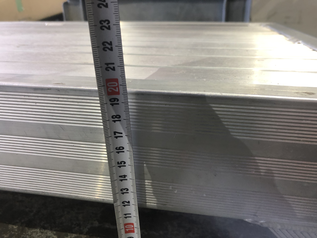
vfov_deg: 49.7
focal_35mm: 28
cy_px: 119
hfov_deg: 63.4
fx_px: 256
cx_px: 158
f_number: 1.8
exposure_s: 1/17
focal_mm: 3.99
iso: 40
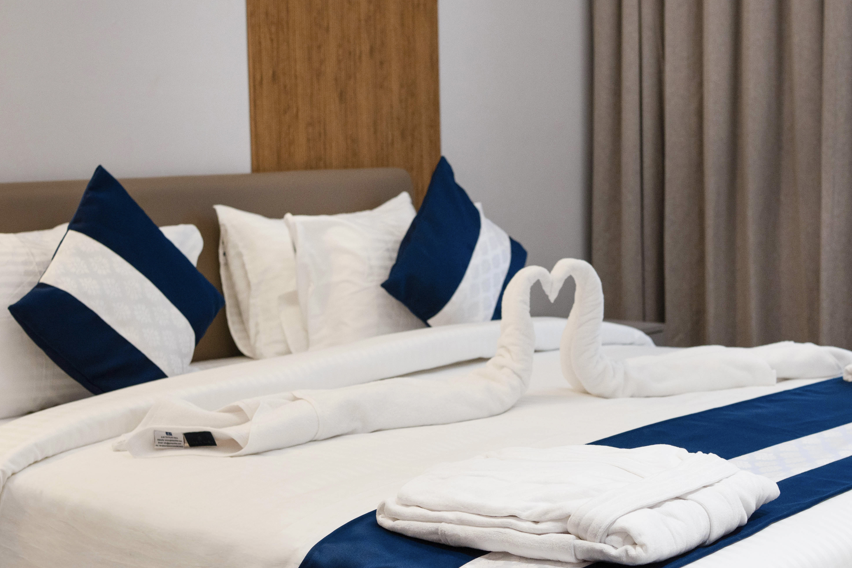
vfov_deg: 21.6
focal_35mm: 63
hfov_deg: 31.9
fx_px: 1491
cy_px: 333
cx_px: 479
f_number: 4
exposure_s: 1/125
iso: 800
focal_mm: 35
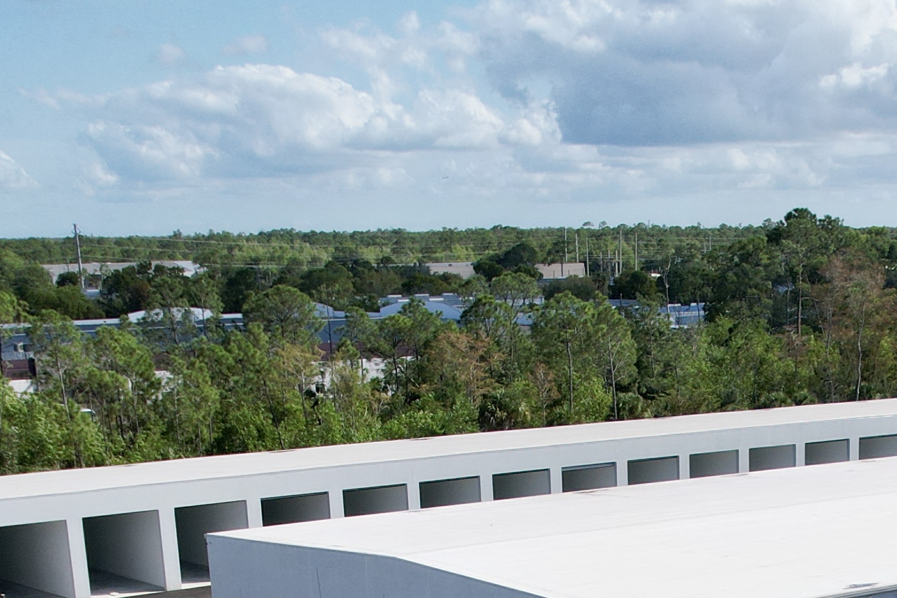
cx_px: 772
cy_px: 992
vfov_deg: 15.7
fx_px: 1918
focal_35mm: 77
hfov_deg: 25.6
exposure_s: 1/2500
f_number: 2.8
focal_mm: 8.38
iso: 120
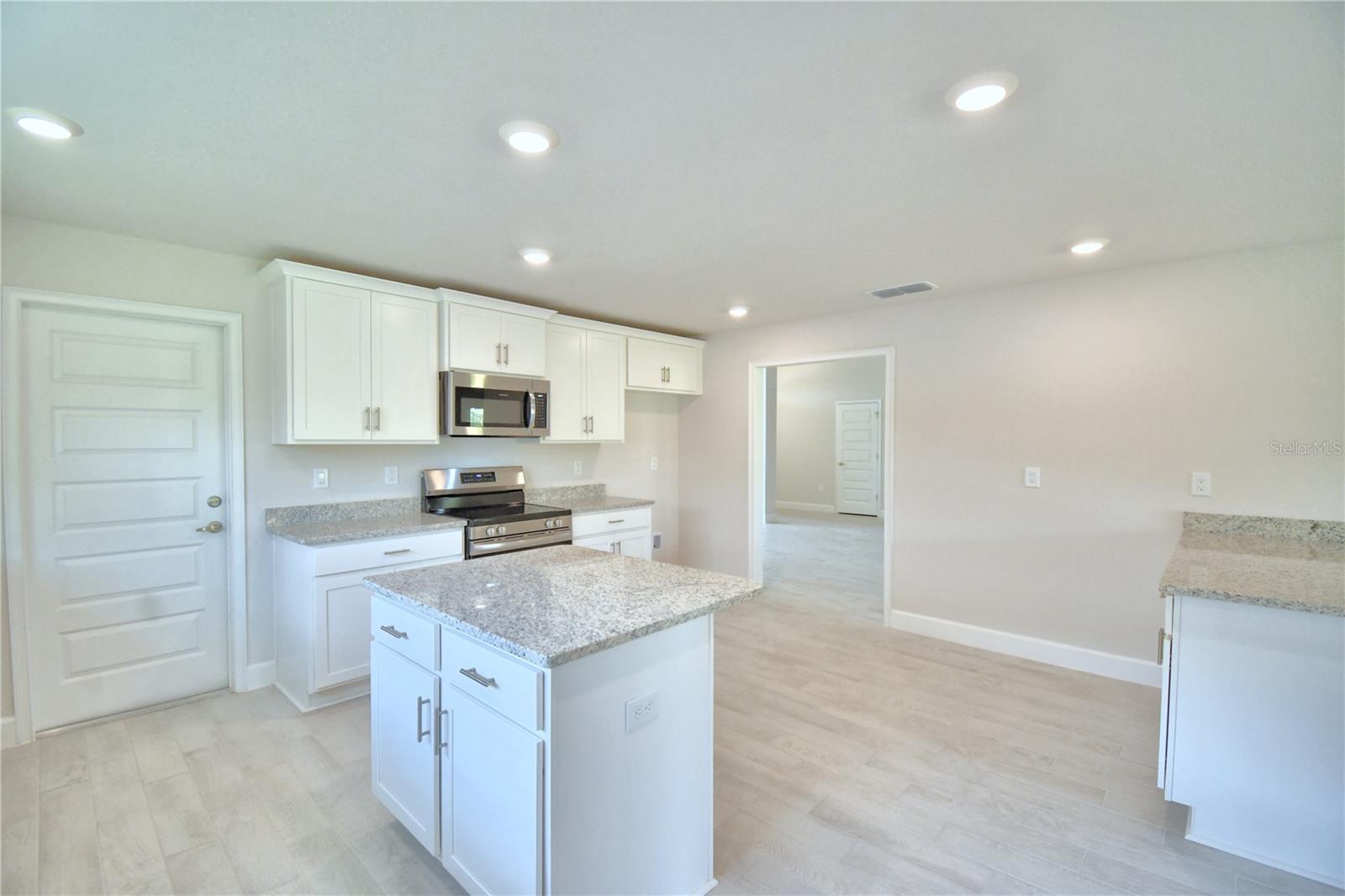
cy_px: 448
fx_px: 560
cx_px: 672
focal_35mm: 15
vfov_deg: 77.3
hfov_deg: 100.4
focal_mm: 10
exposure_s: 1/125
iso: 400
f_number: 4.5
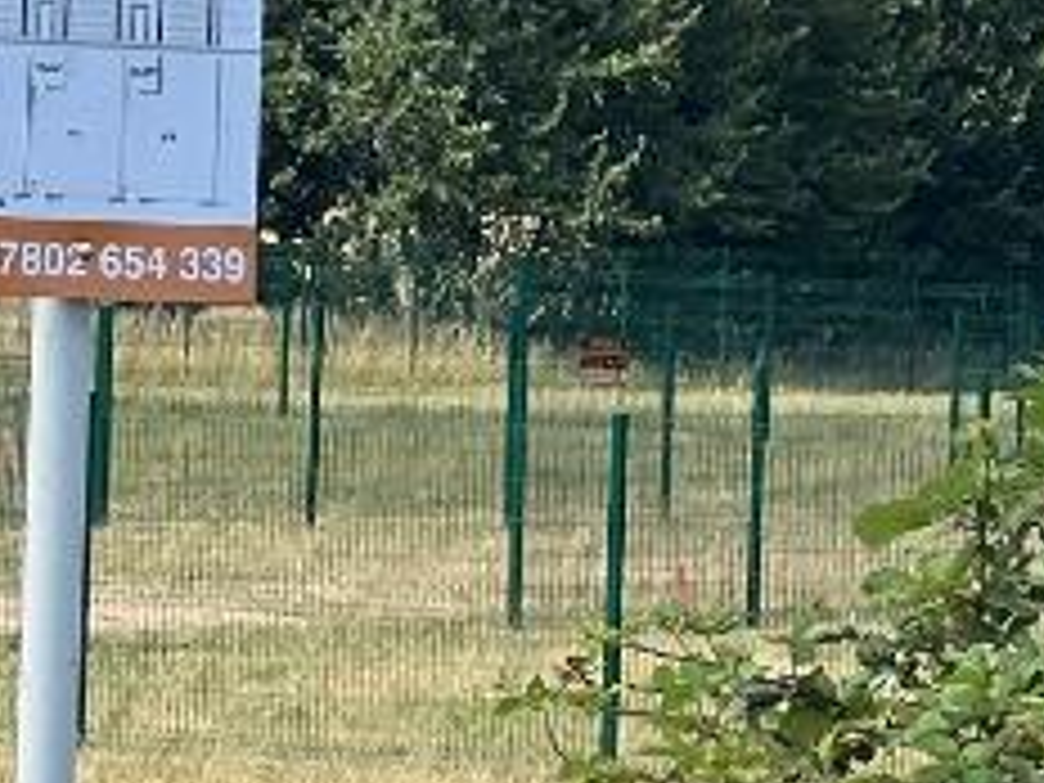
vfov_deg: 4.4
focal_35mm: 340
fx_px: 10254
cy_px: 171
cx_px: 104
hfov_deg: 5.8
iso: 32
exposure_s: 1/612
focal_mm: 9
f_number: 2.8
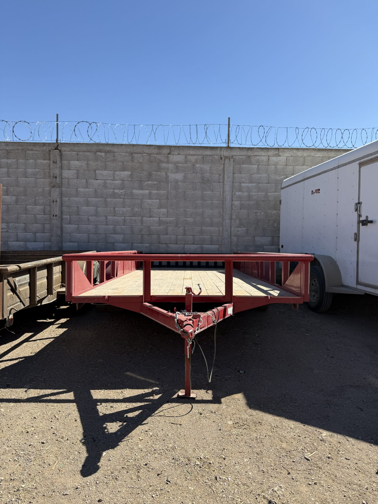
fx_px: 349
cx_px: 189
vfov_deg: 71.6
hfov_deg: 56.8
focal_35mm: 24
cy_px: 252
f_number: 1.78
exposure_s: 1/3279
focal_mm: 6.76
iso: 80
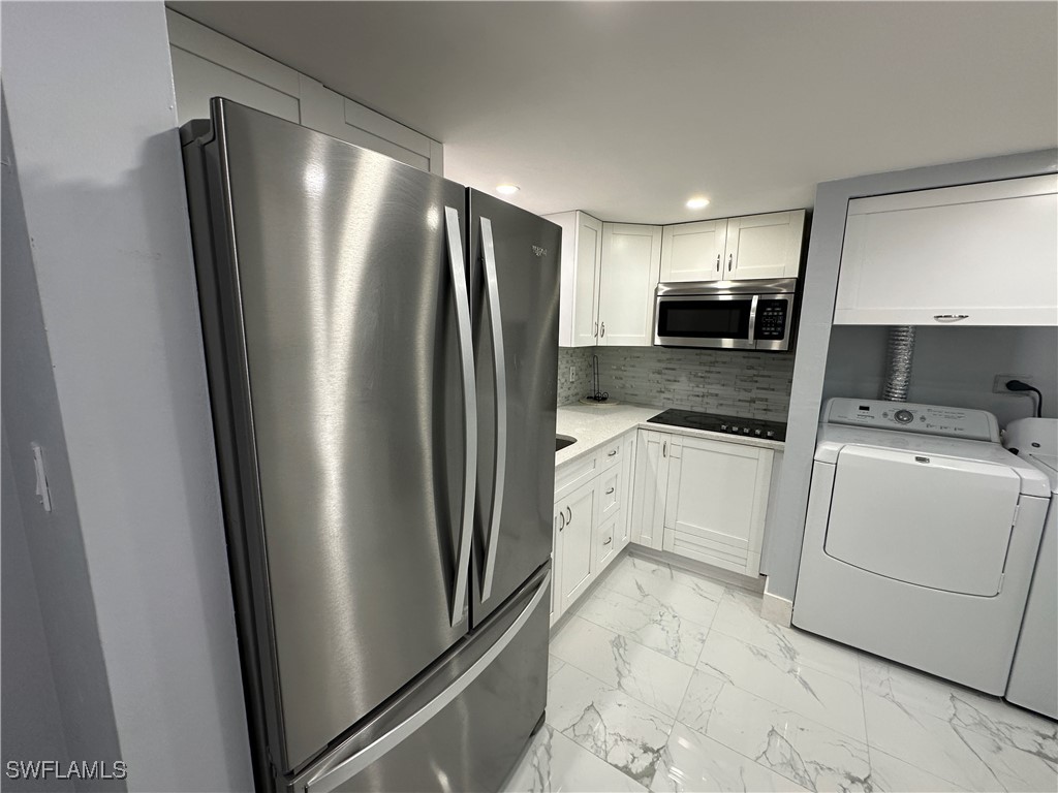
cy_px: 396
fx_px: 428
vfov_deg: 85.7
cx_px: 529
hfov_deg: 102.1
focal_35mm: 14
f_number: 2.2
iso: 160
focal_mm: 2.22
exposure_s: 1/120
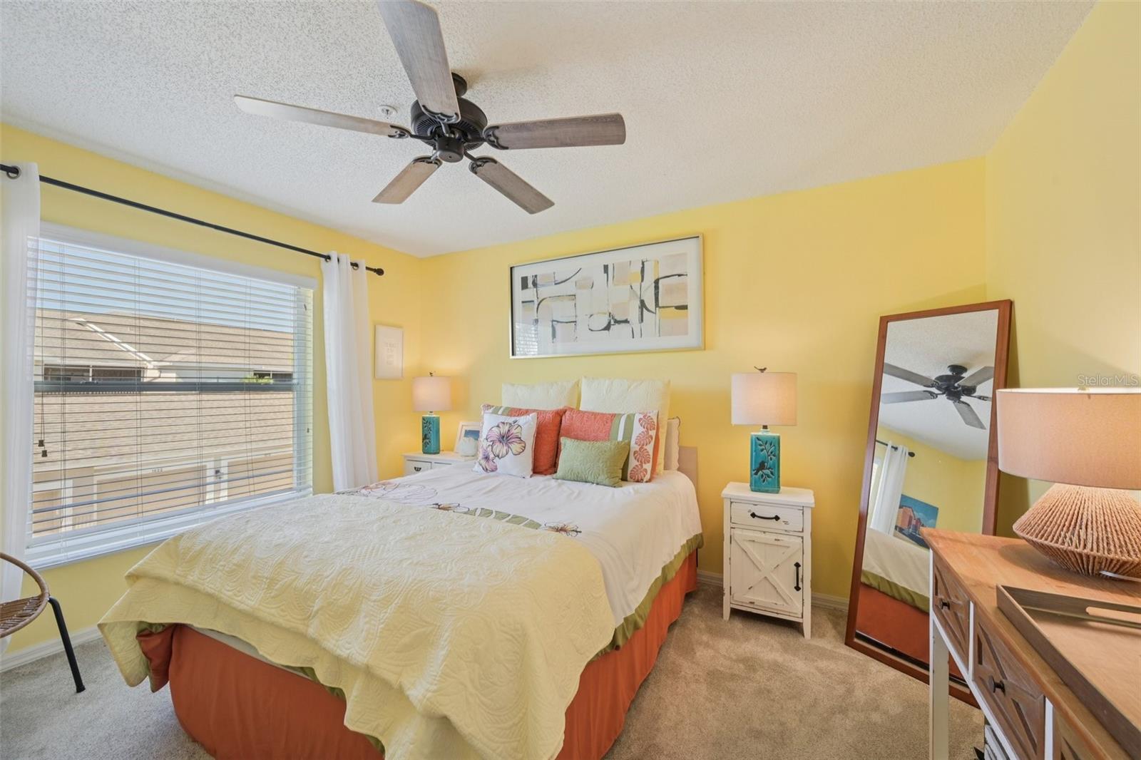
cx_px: 570
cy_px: 380
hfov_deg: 104.3
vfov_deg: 81.2
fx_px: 444
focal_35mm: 14
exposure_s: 1/125
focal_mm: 14
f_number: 8
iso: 400
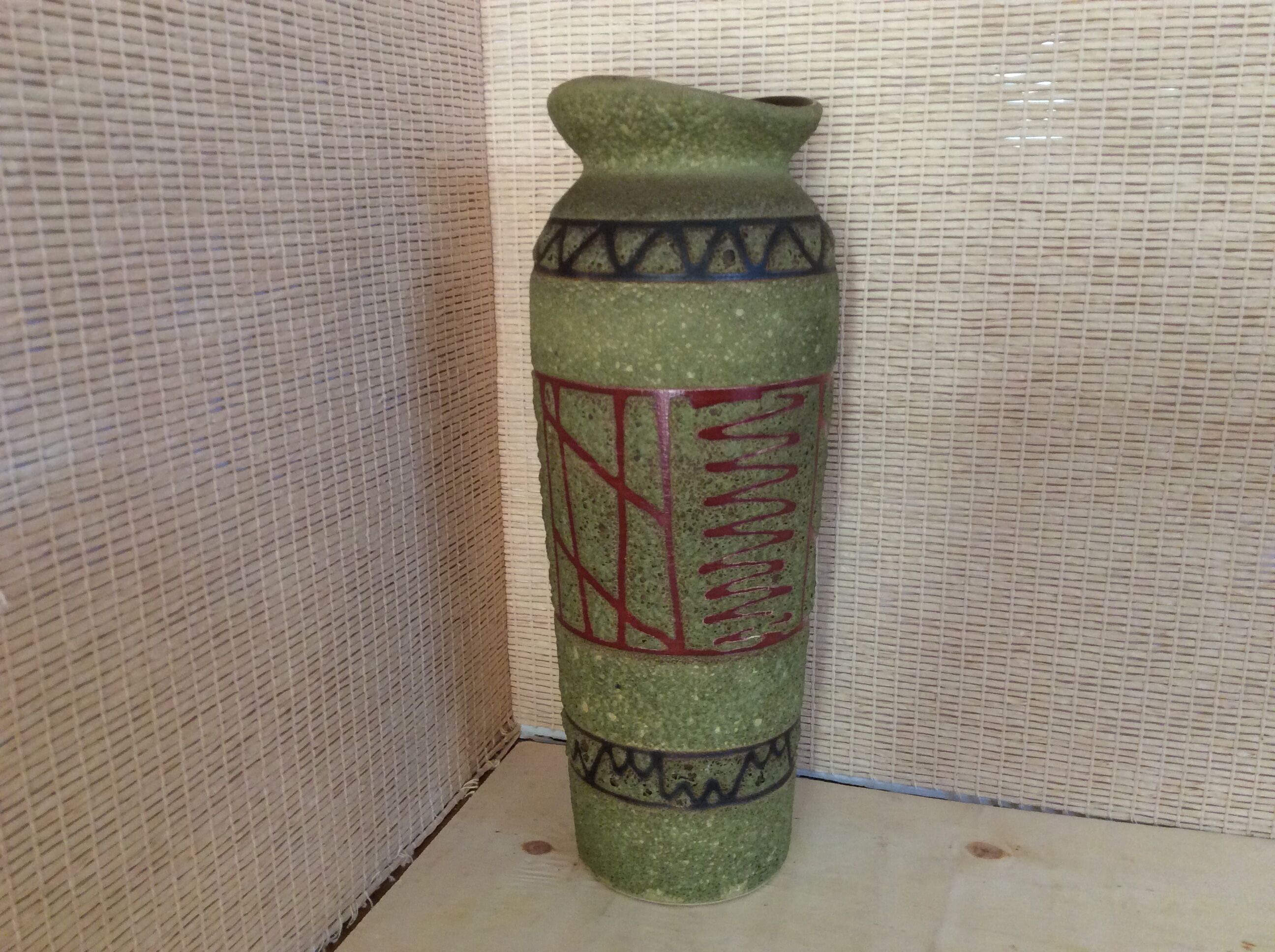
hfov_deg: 56.9
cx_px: 638
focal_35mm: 32
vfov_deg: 44.1
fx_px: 1177
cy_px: 476
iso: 125
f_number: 2.4
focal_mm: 3.3
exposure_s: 1/25
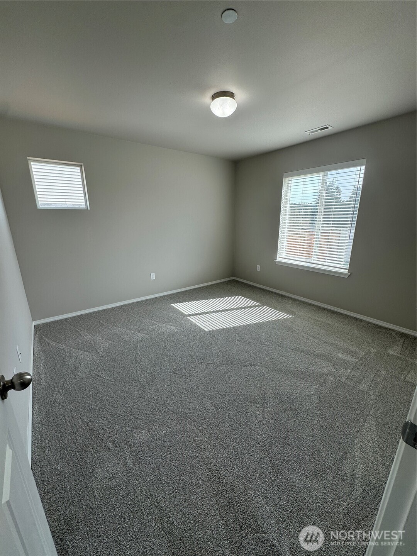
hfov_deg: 85.7
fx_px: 225
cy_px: 278
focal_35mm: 14
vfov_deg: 102.1
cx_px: 208
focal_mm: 2.22
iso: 40
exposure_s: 1/149
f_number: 2.2
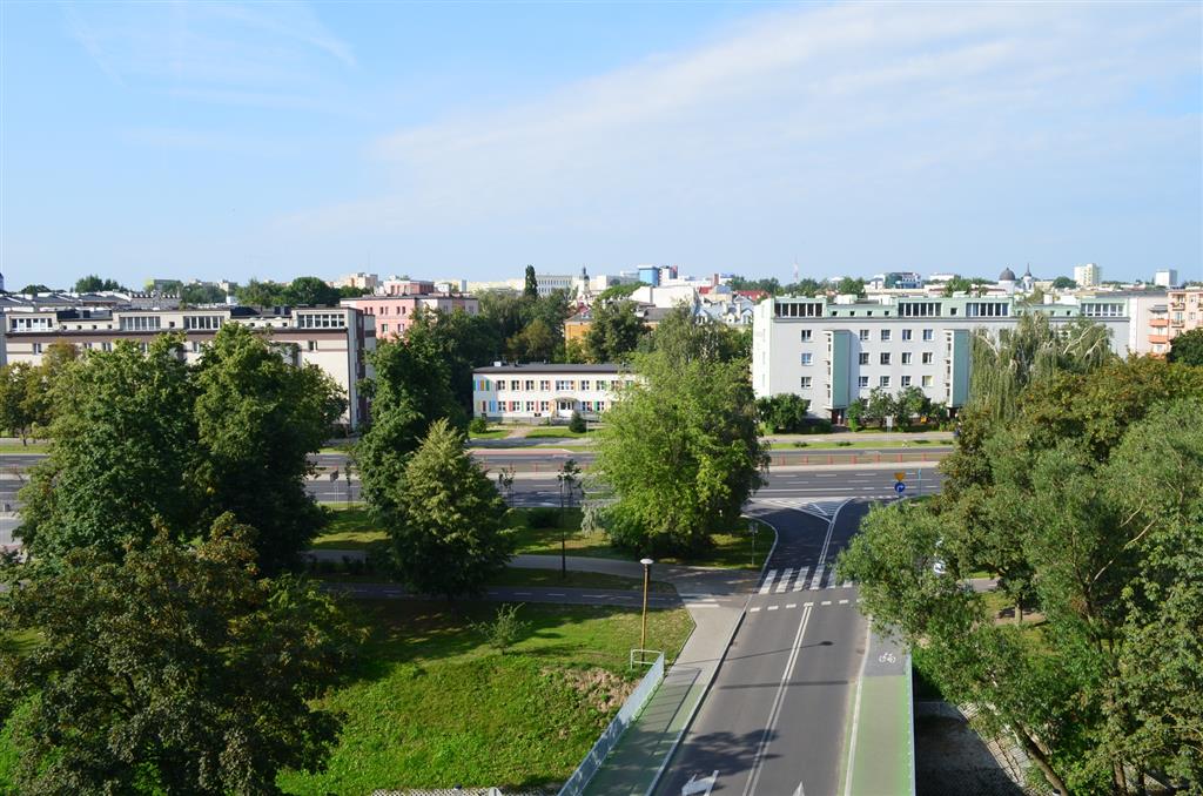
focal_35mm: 27
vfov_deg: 47.7
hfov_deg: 67.5
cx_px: 602
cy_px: 398
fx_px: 900
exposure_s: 1/125
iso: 200
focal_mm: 18
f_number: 11
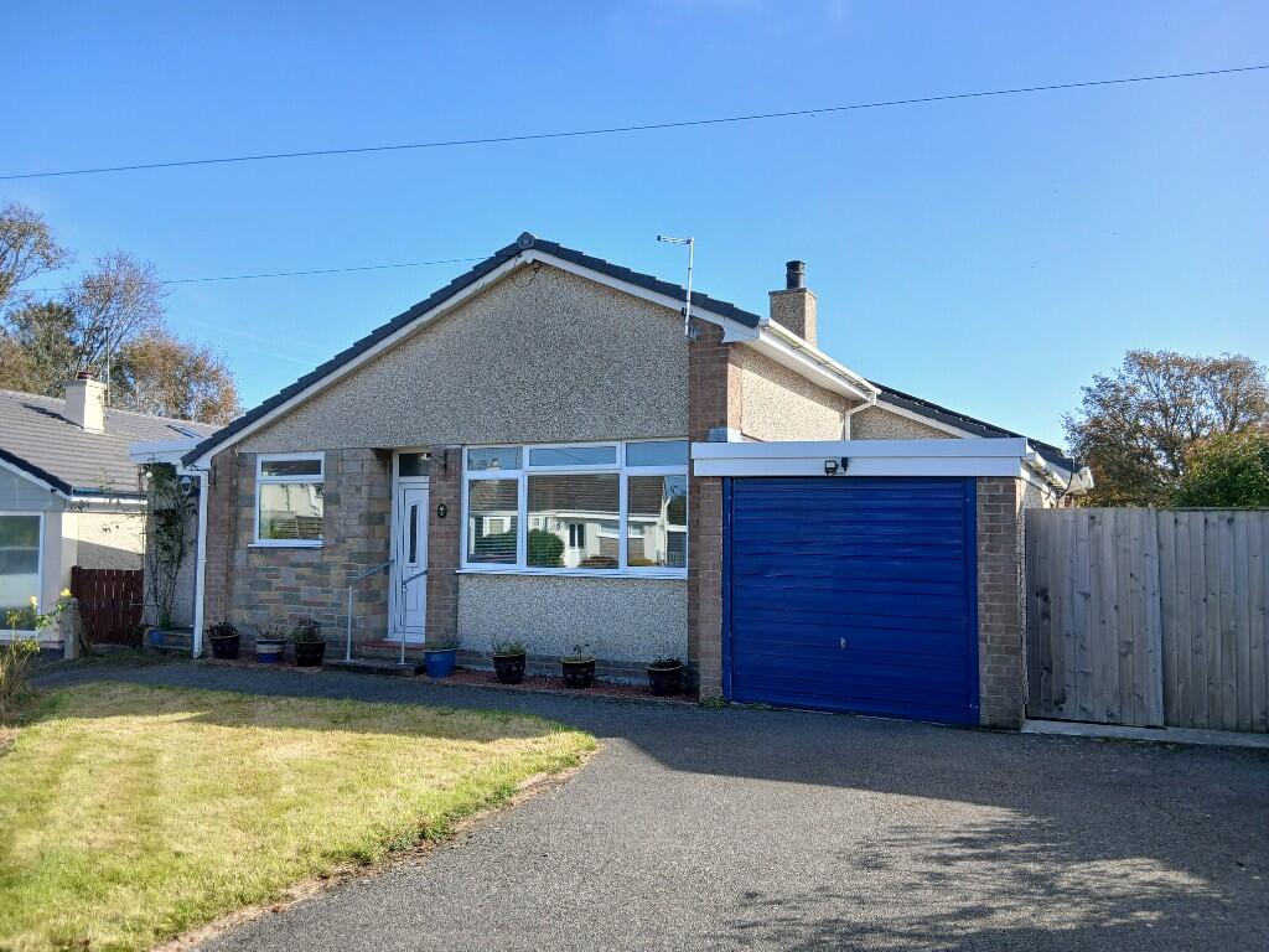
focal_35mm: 26
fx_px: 953
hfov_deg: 67.3
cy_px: 476
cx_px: 634
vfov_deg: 53.1
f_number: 1.8
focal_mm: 3.98
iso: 20
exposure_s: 1/249
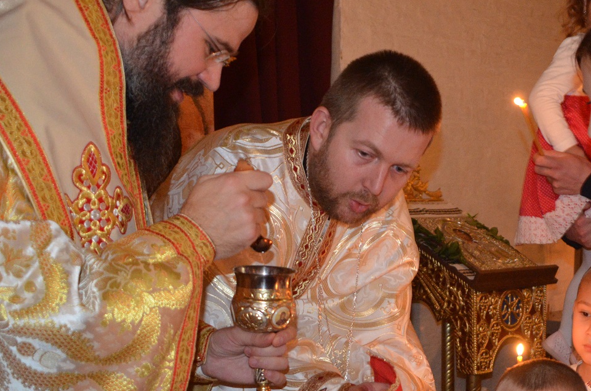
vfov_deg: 24.4
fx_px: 885
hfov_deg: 35.9
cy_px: 331
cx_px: 459
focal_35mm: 54
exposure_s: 1/60
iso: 2000
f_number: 2.8
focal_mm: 18
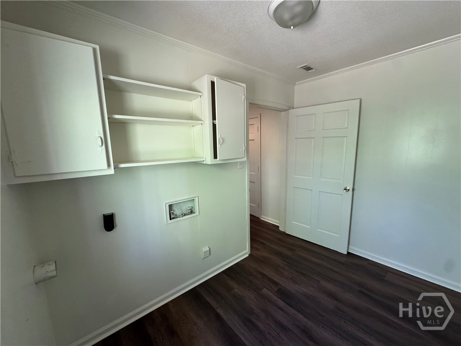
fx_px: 186
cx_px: 230
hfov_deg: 102.1
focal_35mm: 14
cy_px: 173
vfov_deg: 85.7
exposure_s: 1/91
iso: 320
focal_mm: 2.22
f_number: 2.2
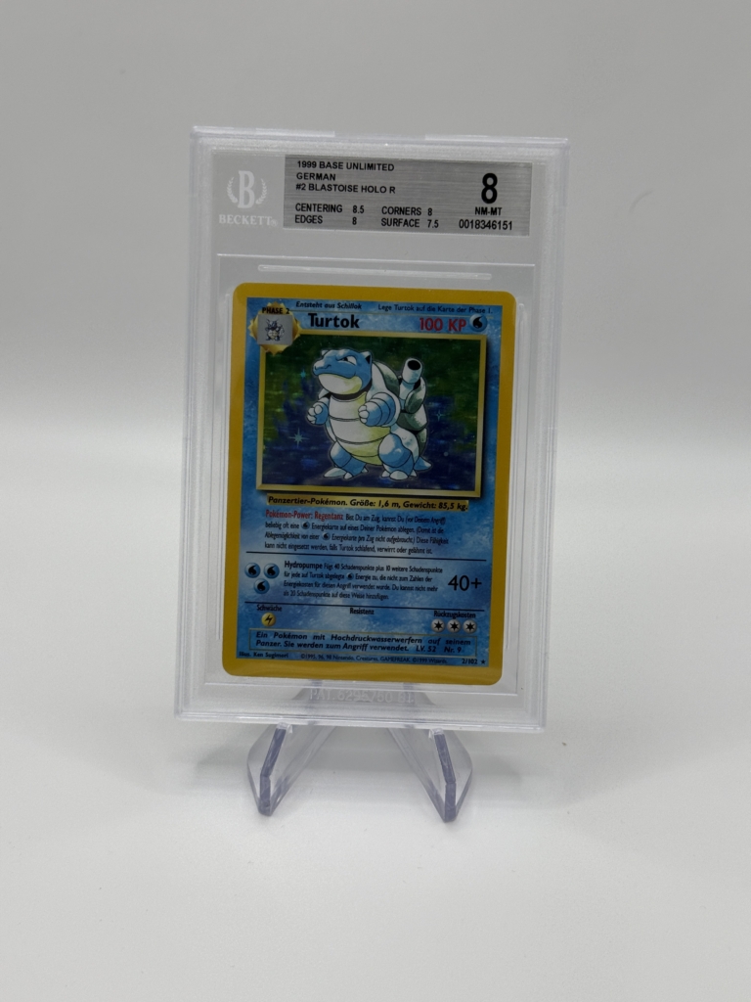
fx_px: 1388
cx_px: 376
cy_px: 501
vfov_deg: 39.7
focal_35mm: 48
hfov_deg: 30.3
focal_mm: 6.76
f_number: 1.78
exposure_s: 1/368
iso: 64
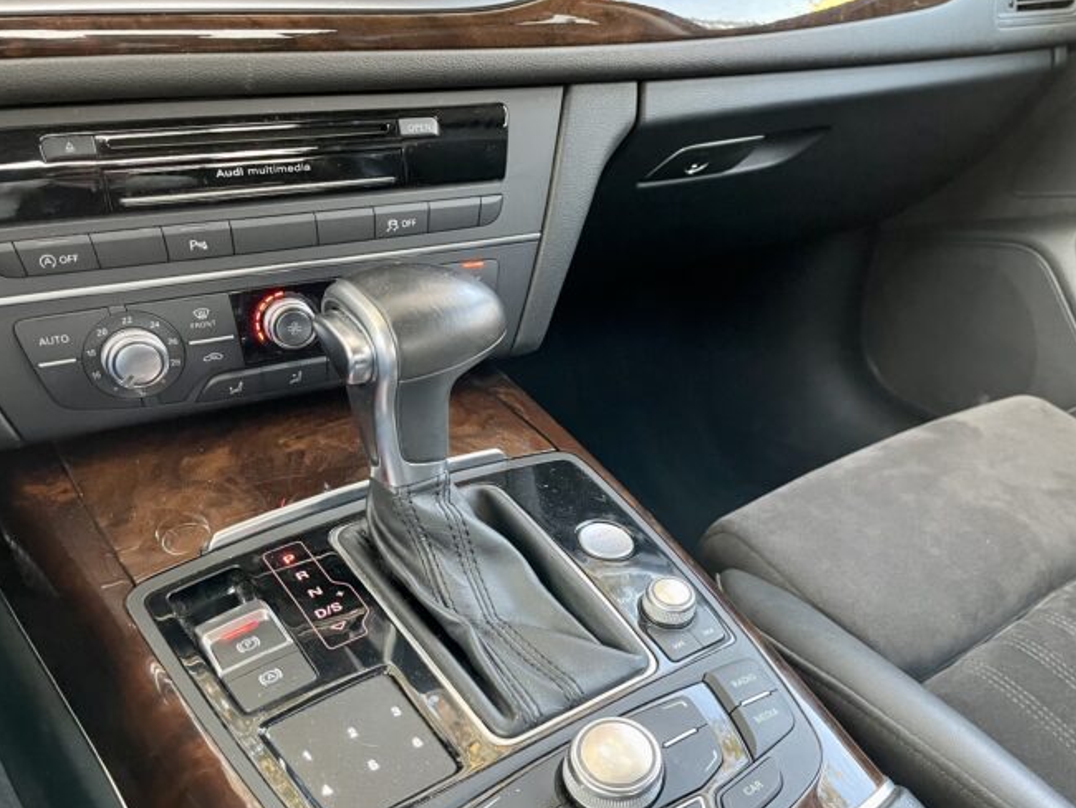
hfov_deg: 56.3
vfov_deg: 44.1
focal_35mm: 32
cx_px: 656
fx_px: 995
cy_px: 447
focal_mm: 4.2
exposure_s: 1/60
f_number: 1.6
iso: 400
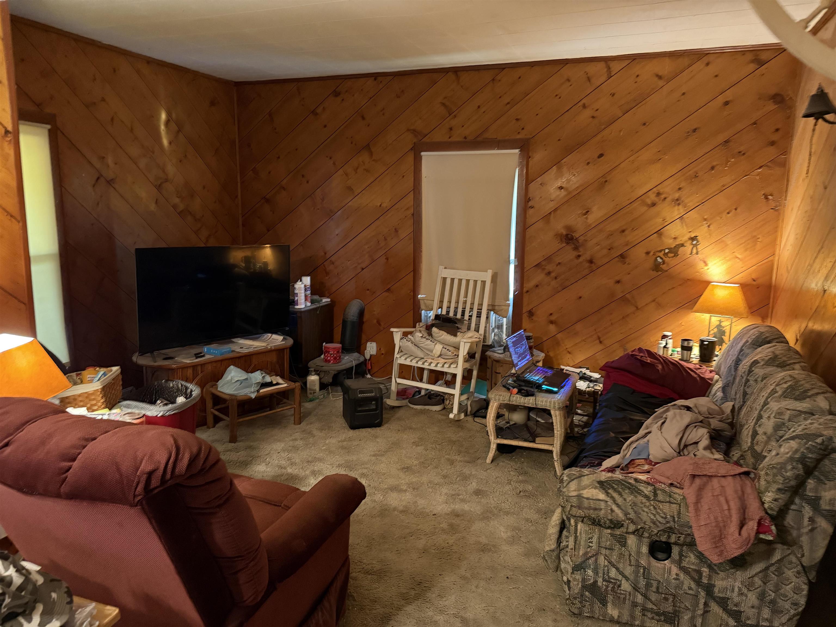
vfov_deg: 56.8
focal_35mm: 24
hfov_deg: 71.6
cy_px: 314
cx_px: 418
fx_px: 580
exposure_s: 1/30
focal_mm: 6.76
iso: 800
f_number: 1.78
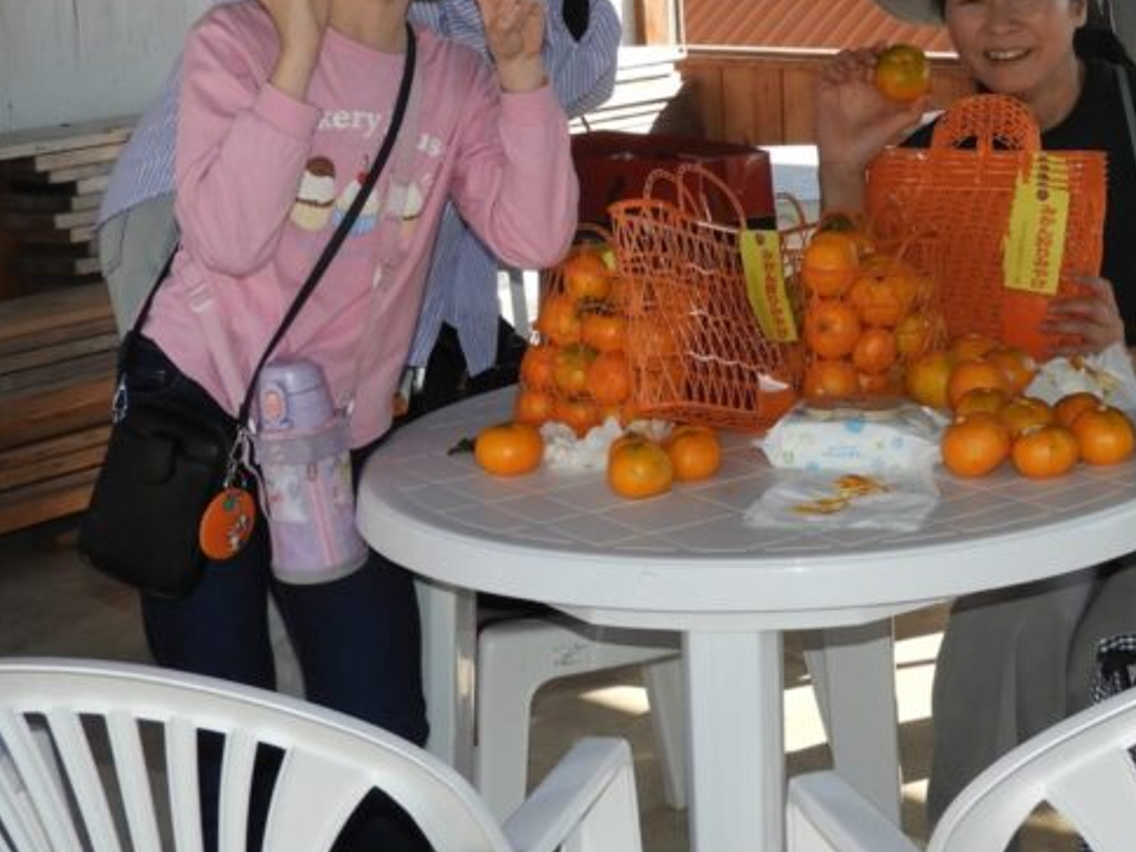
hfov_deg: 26.0
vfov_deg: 19.7
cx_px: 859
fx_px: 2428
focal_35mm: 74
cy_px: 164
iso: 100
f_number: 3.8
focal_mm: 6.3
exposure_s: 1/400
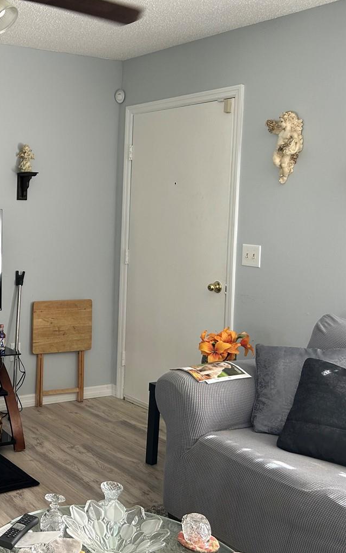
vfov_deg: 46.2
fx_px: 648
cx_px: -3
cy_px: 251
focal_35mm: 43
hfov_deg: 28.0
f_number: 1.5
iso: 64
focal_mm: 5.7
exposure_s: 1/60
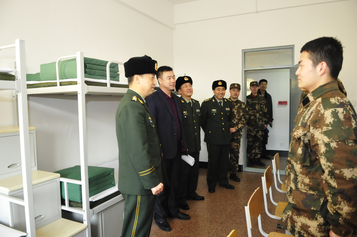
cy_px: 118
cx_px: 178
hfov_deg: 70.5
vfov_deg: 50.3
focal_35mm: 26
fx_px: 253
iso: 1250
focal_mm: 17
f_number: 2.8
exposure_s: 1/100
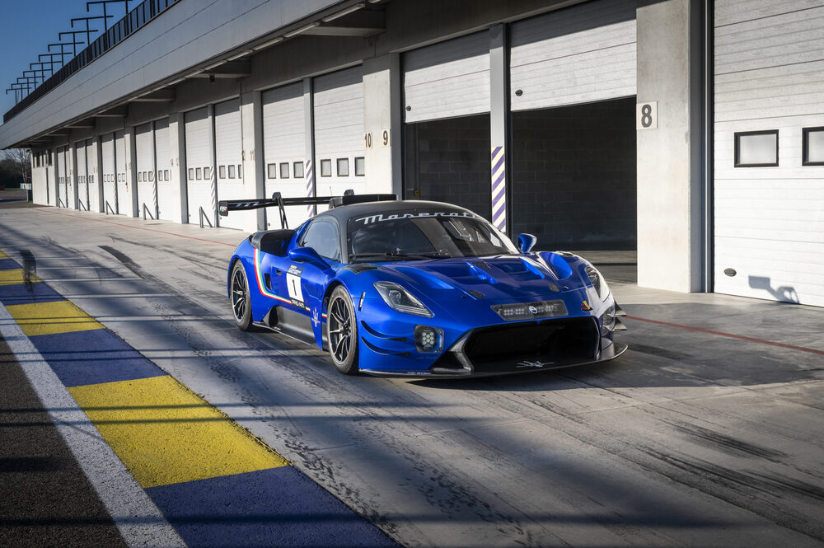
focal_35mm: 48
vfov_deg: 28.0
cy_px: 274
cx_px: 412
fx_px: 1098
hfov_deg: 41.1
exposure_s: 1/250
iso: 200
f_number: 10
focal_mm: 48
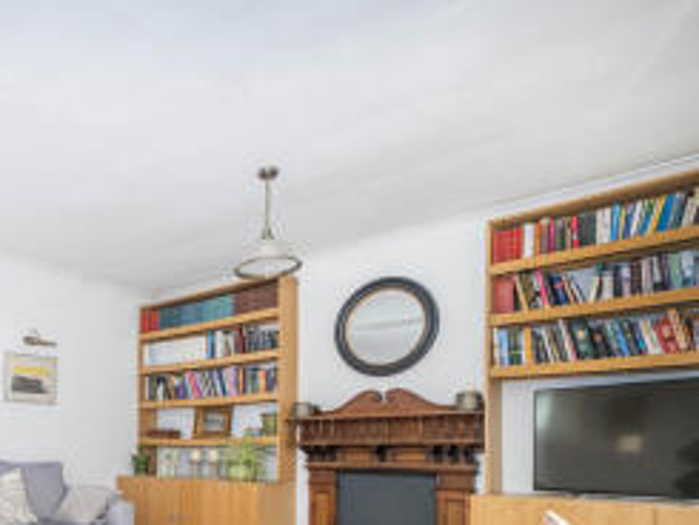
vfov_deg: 46.4
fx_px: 566
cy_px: 441
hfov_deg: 55.5
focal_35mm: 28
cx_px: 77
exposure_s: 1/60
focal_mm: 10
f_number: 5.6
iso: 320
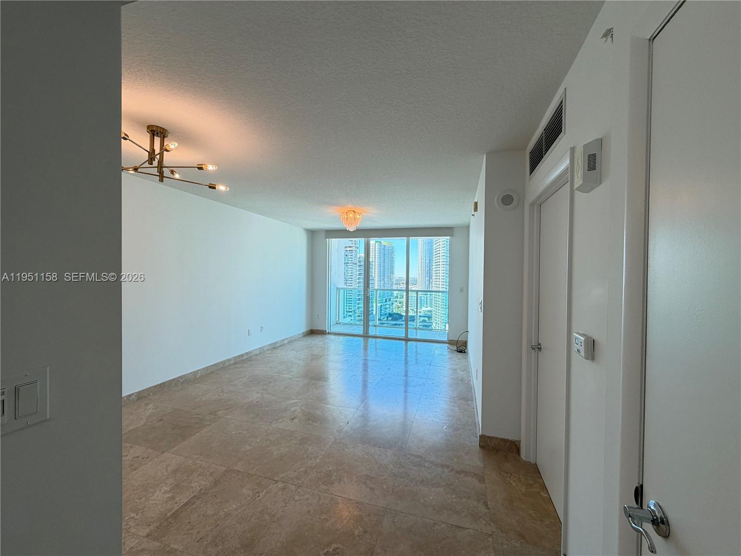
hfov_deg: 102.1
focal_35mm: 14
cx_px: 370
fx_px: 300
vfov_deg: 85.7
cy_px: 278
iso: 64
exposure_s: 1/120
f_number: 2.2
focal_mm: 2.22
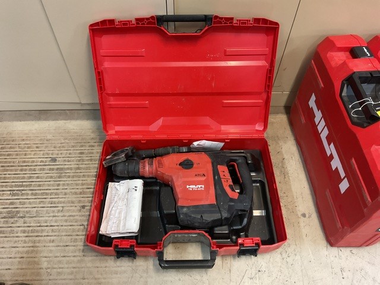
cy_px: 142
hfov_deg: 61.7
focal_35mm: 29
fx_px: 318
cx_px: 190
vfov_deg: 48.2
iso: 200
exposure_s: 1/33
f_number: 1.8
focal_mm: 3
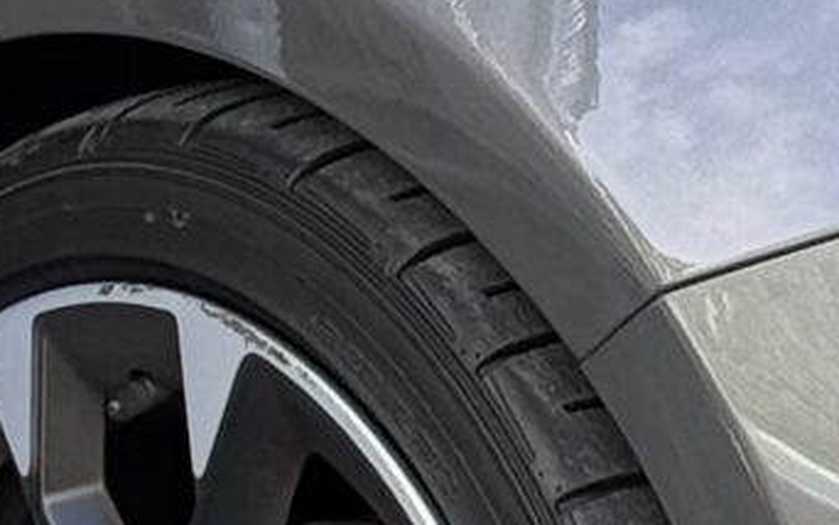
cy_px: -388
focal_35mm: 381
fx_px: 8715
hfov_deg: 5.5
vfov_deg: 3.4
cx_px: 493
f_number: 1.78
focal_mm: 6.76
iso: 64
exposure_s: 1/297
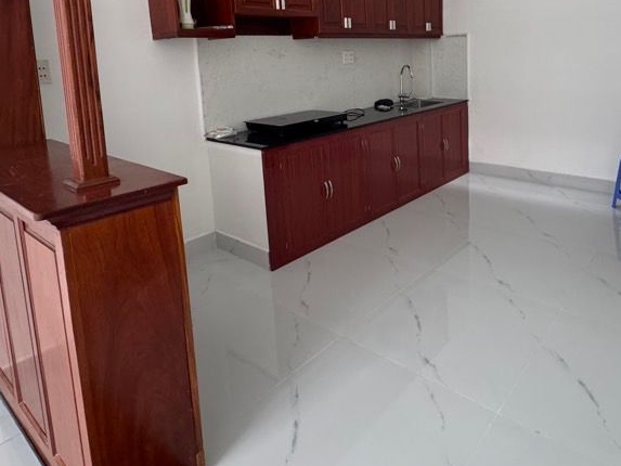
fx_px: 449
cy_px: 116
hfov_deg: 68.2
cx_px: 390
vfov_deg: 52.5
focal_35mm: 25
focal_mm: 2.22
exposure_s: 1/99
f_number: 2.2
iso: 320
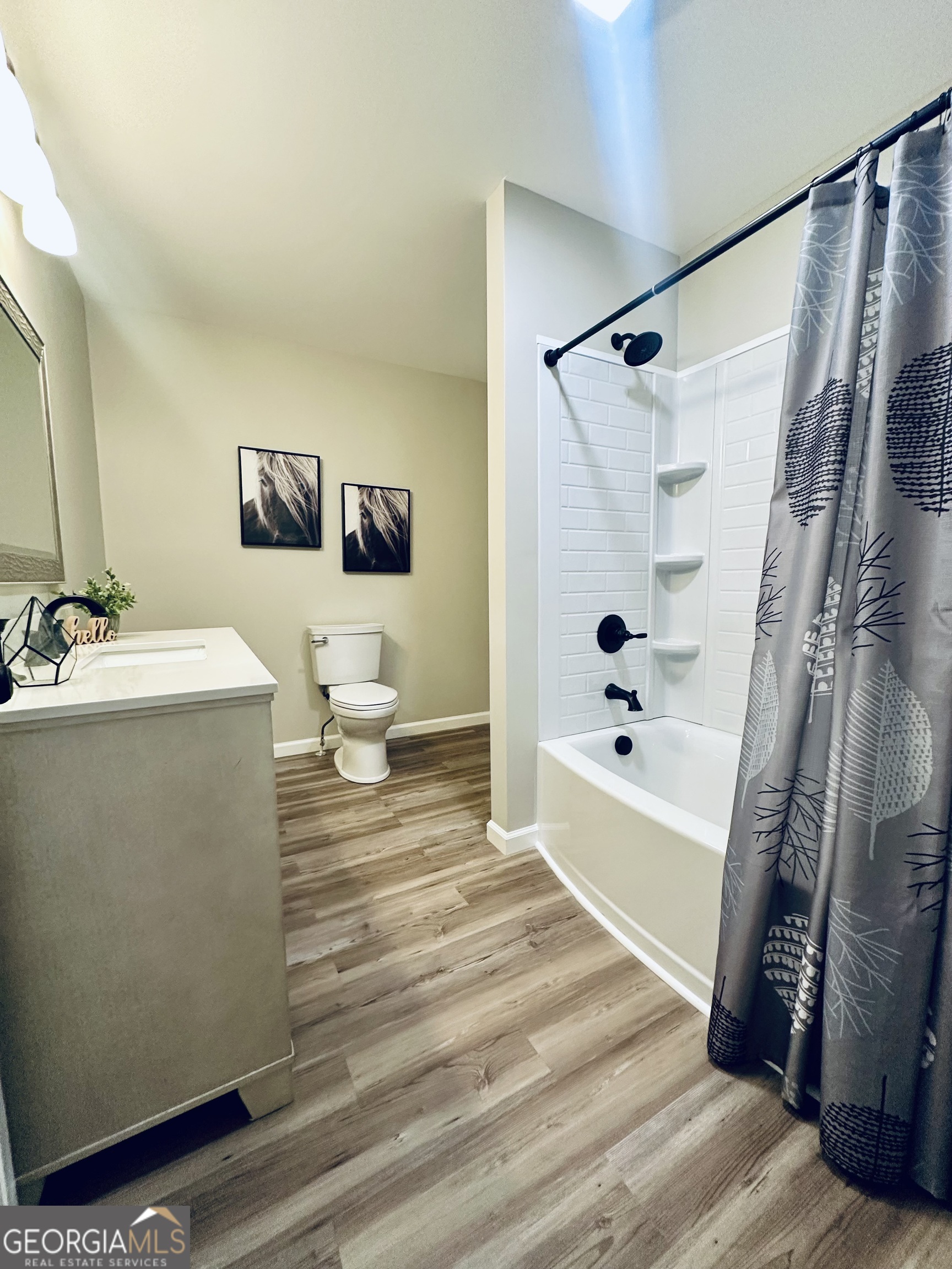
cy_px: 634
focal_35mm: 14
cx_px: 476
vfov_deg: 102.1
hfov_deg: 85.7
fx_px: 513
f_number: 2.2
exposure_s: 1/120
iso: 250
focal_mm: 2.22
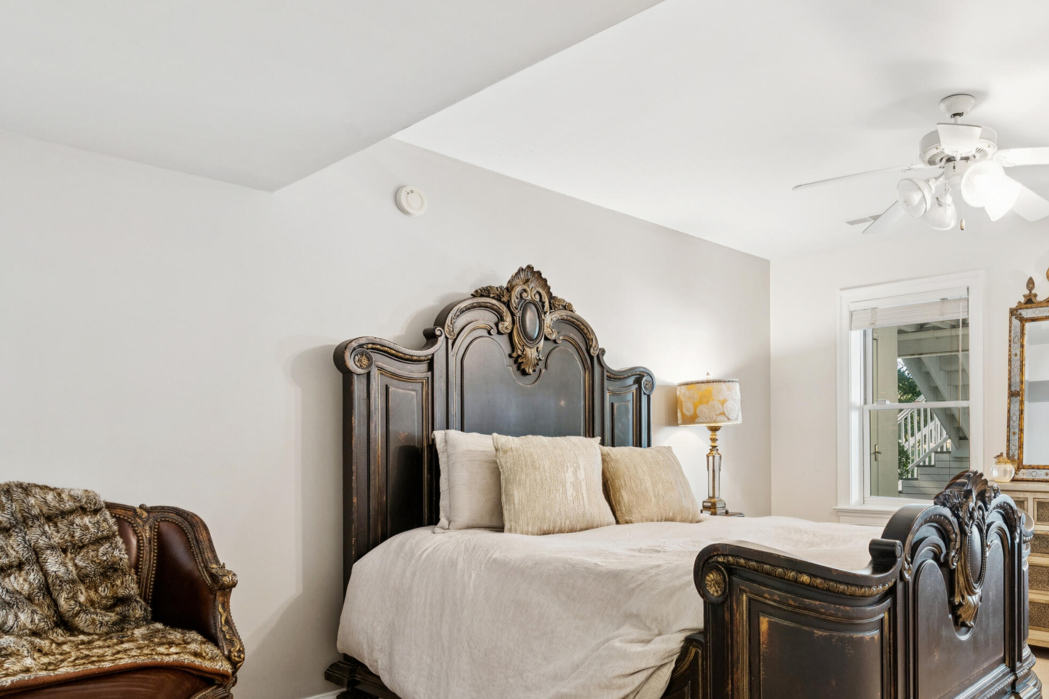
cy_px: 453
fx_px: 758
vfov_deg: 48.9
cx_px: 729
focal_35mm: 26
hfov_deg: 66.8
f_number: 8
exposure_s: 1/5
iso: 400
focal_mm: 17
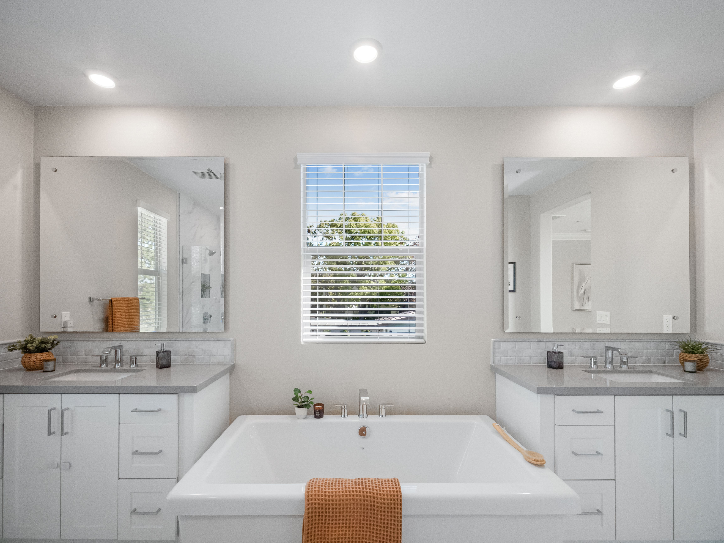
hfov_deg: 102.1
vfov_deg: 85.7
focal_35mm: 14
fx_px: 293
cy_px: 272
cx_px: 362
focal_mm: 7
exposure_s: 1/60
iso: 1600
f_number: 7.1
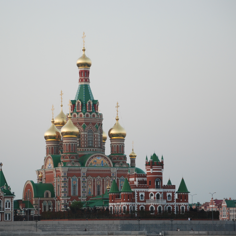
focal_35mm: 157
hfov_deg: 11.1
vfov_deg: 11.1
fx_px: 1211
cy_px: 118
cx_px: 94
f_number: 4.5
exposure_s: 1/125
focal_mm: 82
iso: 400
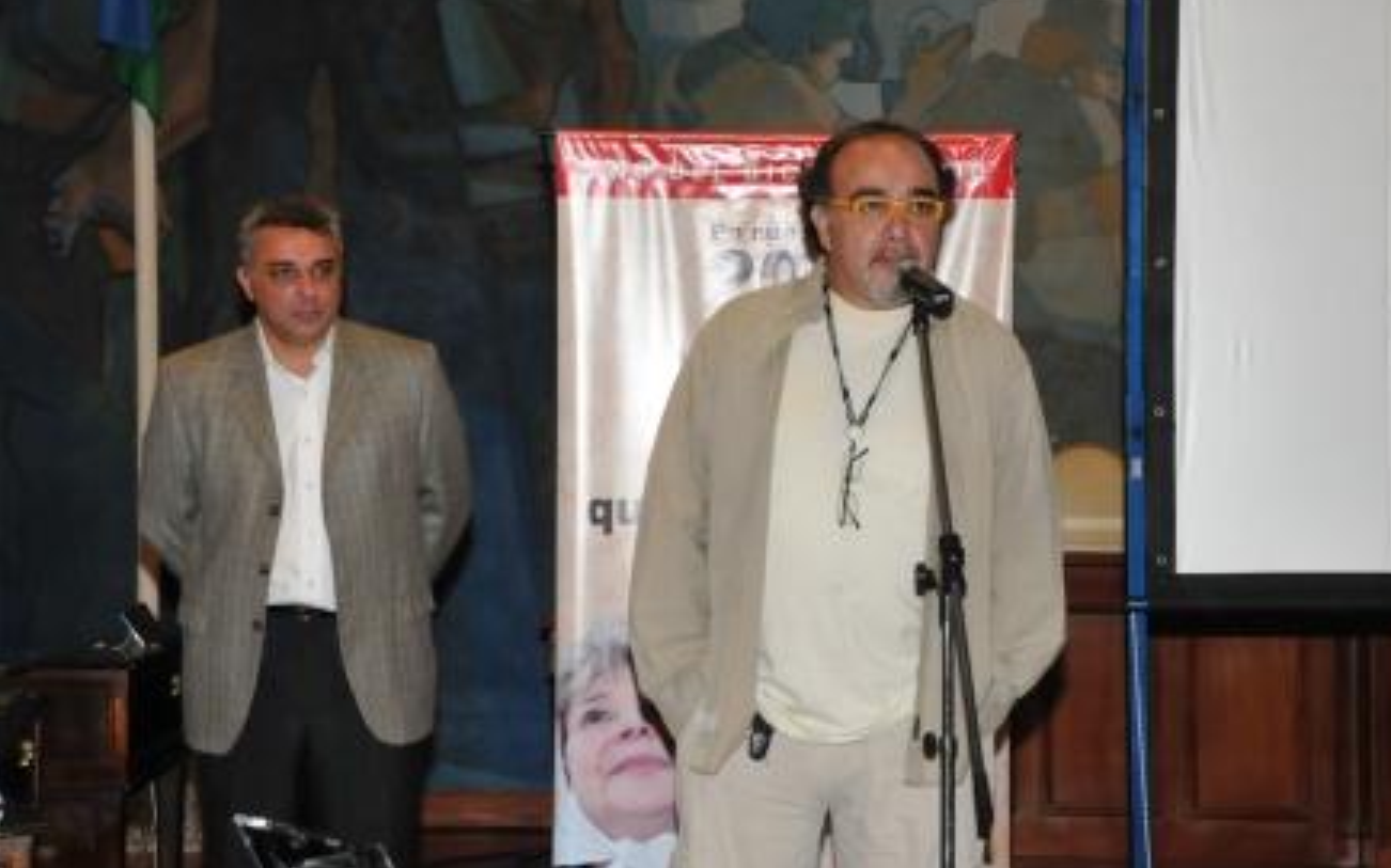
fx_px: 3108
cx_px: 715
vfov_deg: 15.9
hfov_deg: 25.2
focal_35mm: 82
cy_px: 405
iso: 1000
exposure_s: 1/80
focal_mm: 52
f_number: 7.1
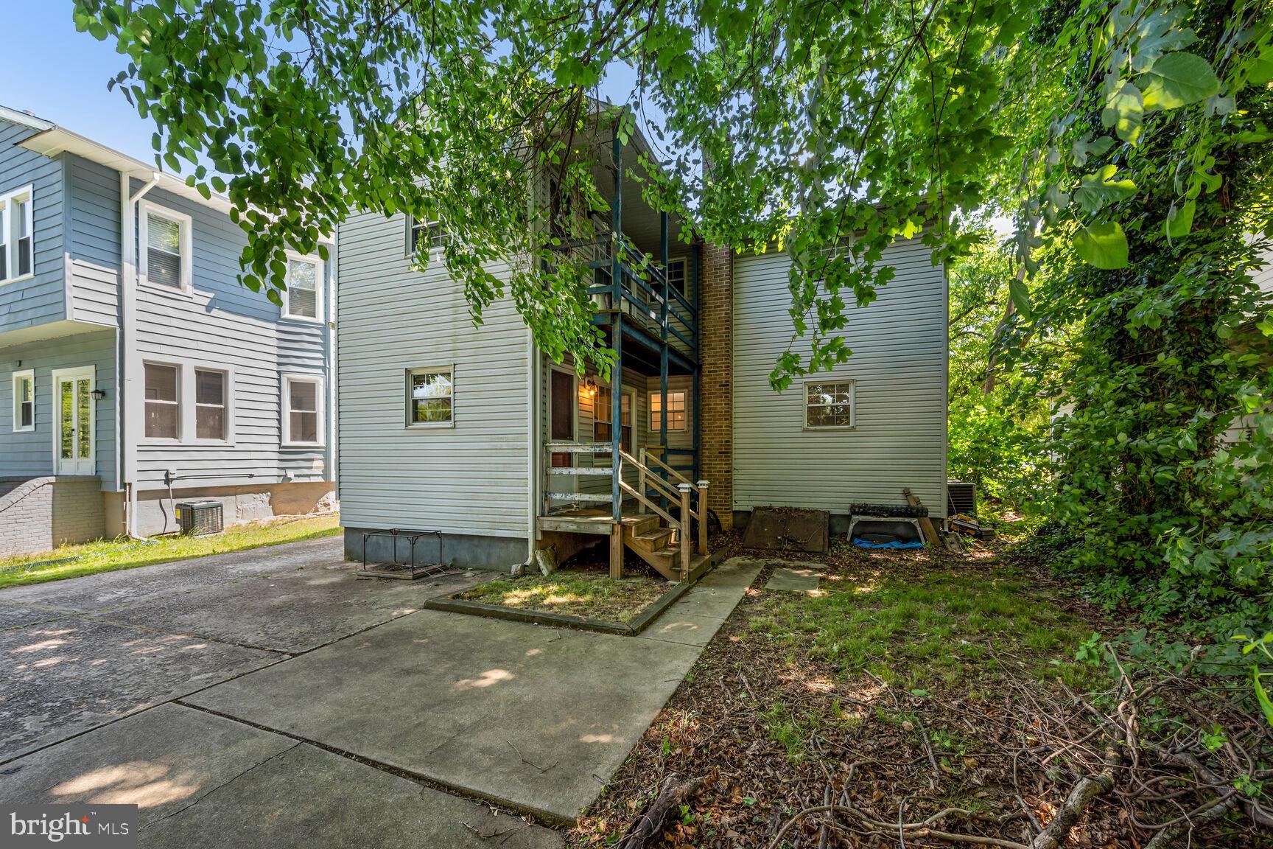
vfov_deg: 81.2
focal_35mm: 14
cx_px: 636
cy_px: 424
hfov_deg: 104.3
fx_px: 495
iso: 200
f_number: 8
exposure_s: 1/50
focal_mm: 14
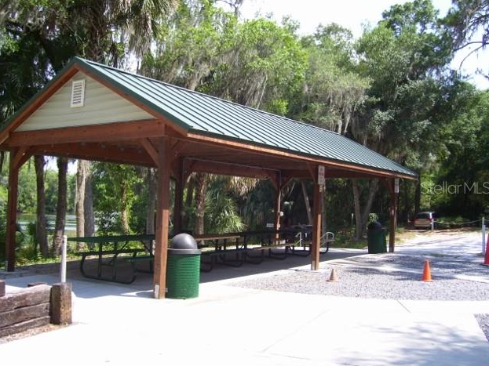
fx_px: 537
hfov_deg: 49.0
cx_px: 243
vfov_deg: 37.7
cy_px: 187
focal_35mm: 38
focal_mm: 6
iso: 80
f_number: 2.7
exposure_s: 1/500
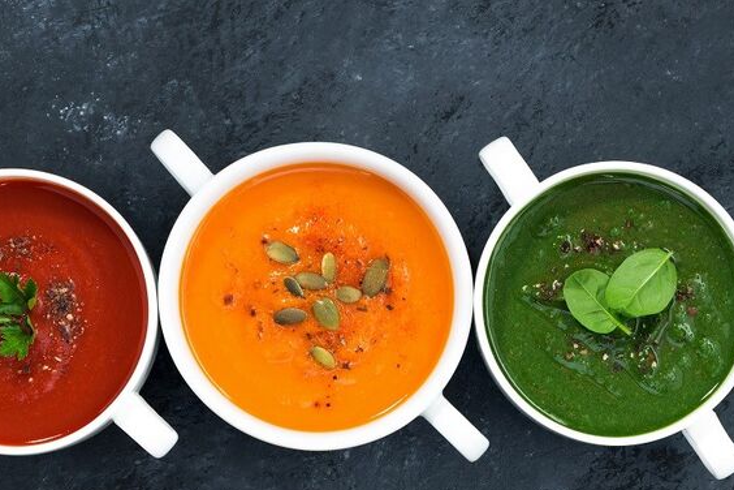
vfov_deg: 9.4
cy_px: 276
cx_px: 314
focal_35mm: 146
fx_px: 2977
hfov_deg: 14.1
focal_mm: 105
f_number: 13
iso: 100
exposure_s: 1/125
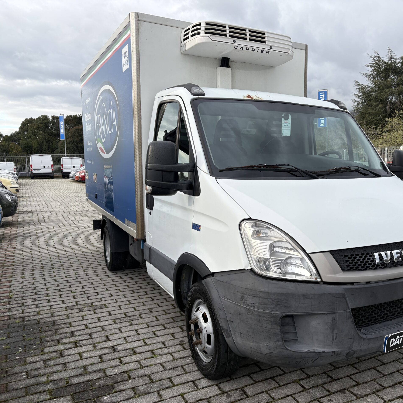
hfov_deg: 51.5
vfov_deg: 52.5
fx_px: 408
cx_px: 271
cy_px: 203
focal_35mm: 31
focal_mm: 5.96
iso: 50
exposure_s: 1/1239
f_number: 1.6
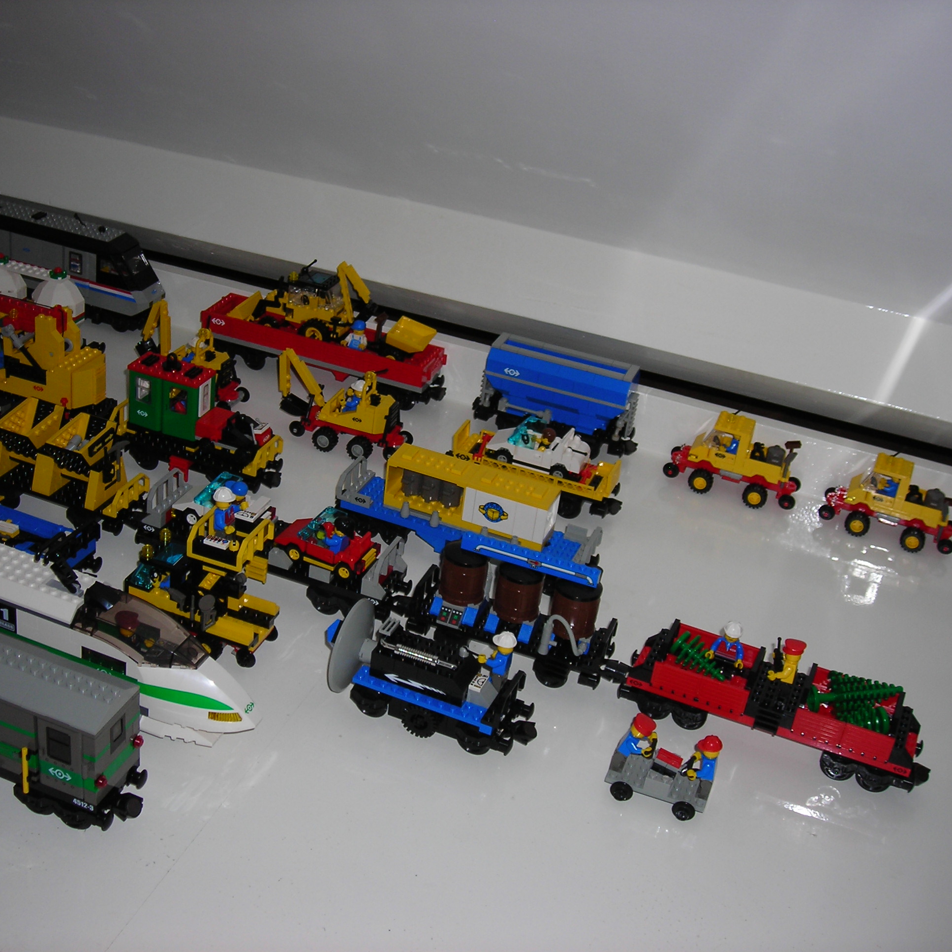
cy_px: 477
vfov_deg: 37.6
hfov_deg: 37.5
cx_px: 410
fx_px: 1400
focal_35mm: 45
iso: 50
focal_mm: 6.3
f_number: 3.2
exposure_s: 1/60.1
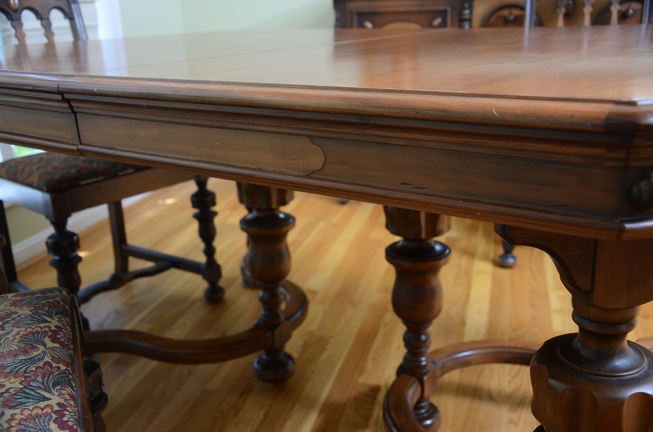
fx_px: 679
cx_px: 326
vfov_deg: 35.3
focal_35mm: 38
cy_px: 216
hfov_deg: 51.4
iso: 320
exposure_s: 1/80
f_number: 4
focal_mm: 25
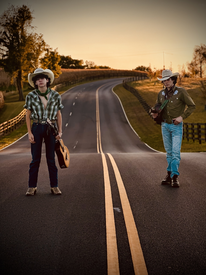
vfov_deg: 25.3
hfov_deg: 19.1
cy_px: 138
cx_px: 103
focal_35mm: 77
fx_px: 611
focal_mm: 9
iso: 40
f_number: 2.8
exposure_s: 1/163
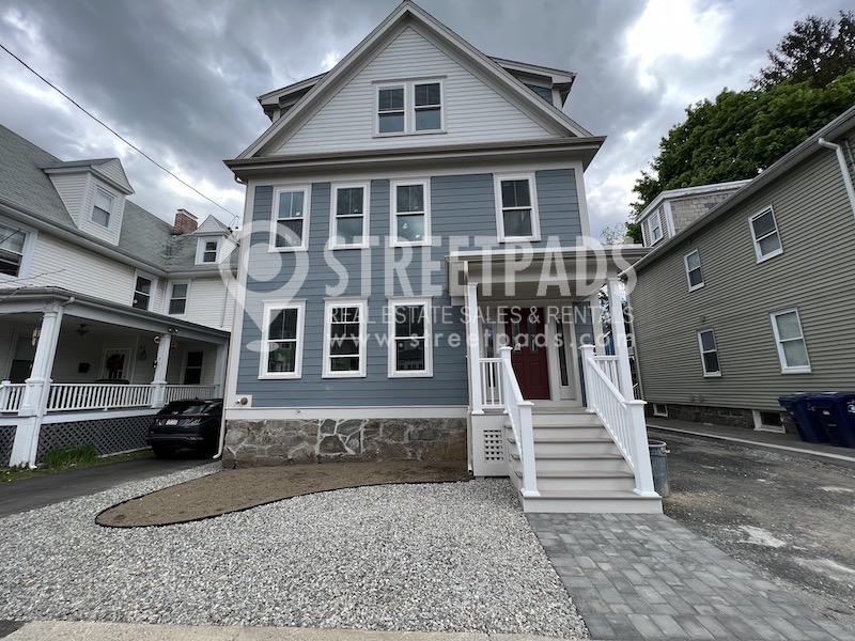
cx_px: 428
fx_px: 321
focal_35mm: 13
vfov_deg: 89.9
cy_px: 320
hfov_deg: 106.2
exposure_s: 1/637
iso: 32
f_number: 1.8
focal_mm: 1.57
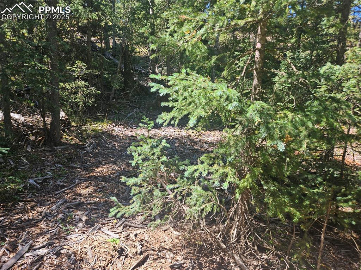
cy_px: 135
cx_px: 180
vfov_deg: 58.8
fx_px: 240
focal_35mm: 23
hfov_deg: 74.0
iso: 25
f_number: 1.8
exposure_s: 1/265
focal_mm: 5.4
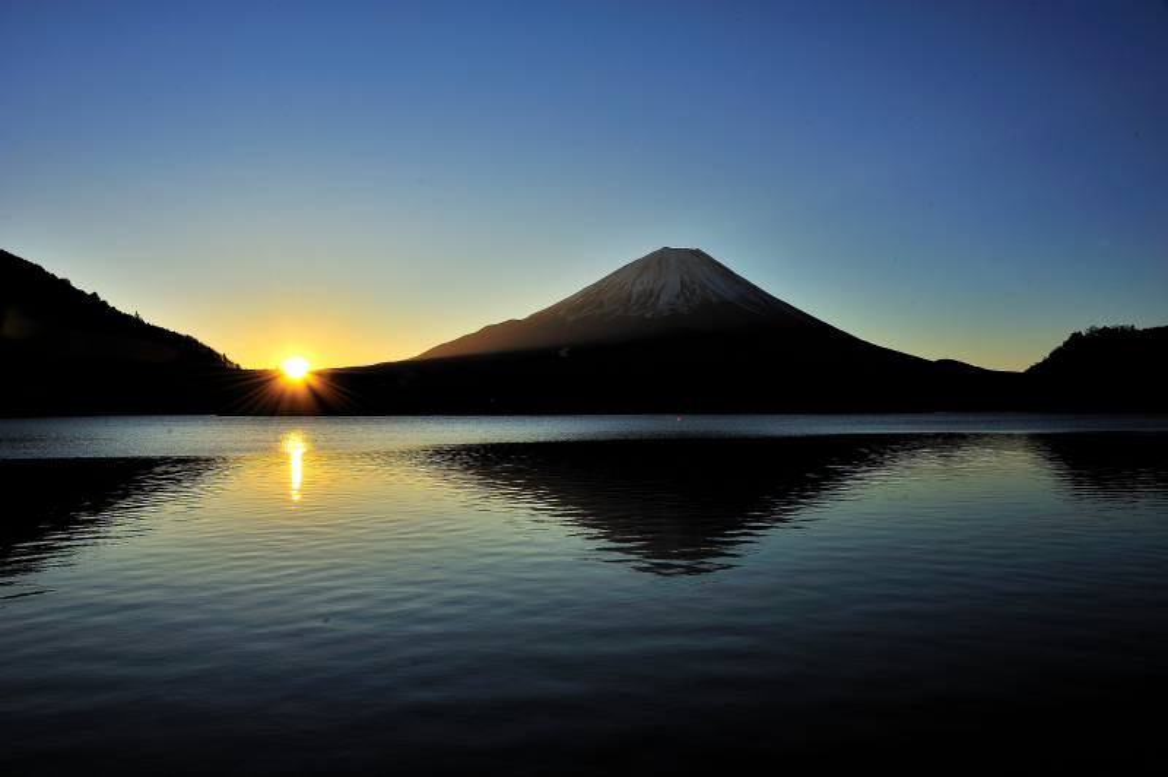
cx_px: 584
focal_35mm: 32
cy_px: 388
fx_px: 1037
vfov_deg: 41.0
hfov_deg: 58.8
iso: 200
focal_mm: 32
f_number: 16
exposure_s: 1/200
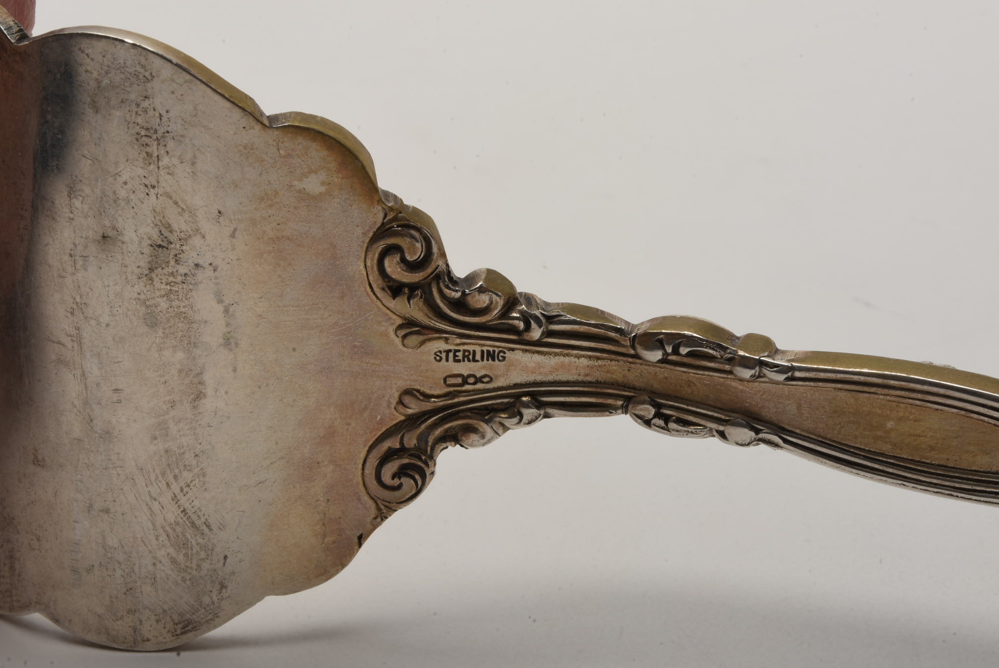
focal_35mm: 82
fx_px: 2291
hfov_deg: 24.6
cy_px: 334
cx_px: 500
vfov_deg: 16.6
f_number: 29
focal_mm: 55
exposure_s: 1/125
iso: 100
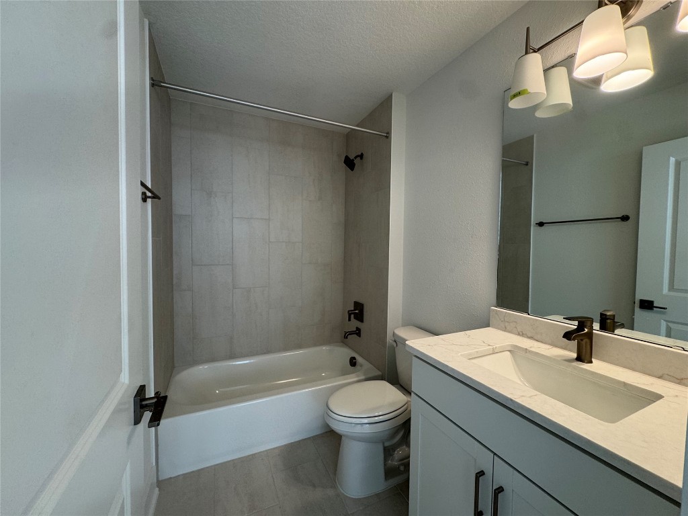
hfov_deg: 102.1
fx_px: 278
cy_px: 258
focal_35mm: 14
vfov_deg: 85.7
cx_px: 344
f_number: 2.2
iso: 125
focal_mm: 2.22
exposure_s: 1/120
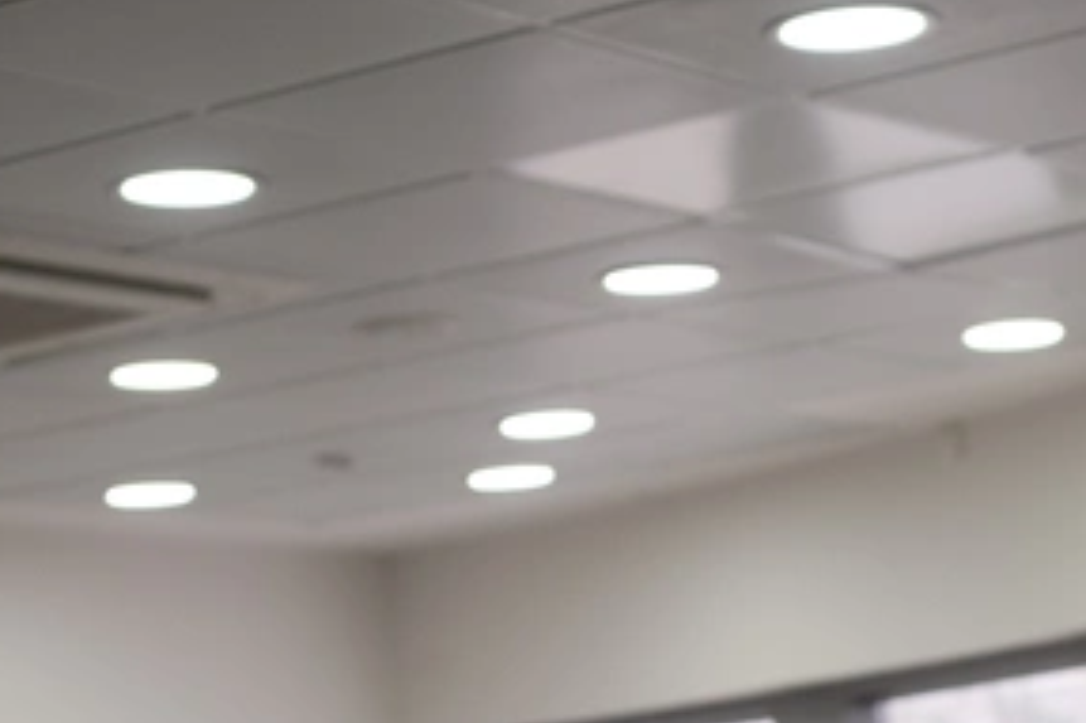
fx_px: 3588
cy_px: 1189
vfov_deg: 10.9
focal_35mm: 119
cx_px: 940
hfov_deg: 17.0
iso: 800
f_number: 2.8
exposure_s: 1/500
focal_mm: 35
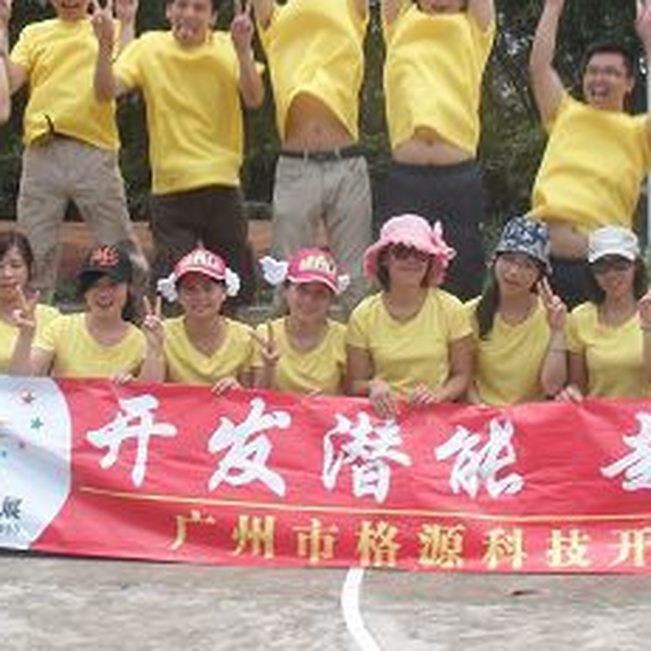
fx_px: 1426
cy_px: 142
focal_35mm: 67
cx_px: 465
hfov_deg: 25.5
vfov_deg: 25.3
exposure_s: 1/90
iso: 100
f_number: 8.4
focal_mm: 6.3
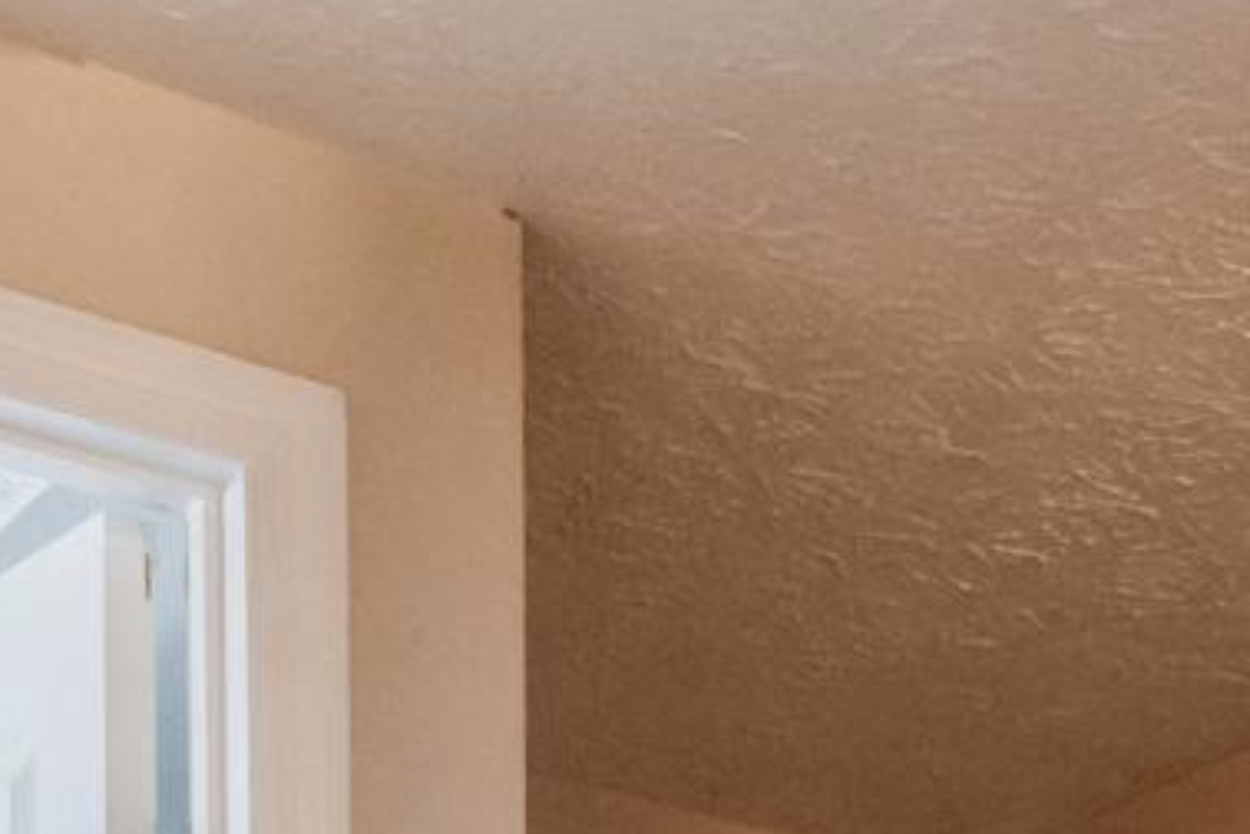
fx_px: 3194
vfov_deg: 12.0
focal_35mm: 92
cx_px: 1515
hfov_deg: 20.6
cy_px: 1991
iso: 400
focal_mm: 17
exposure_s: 1/15
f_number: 8
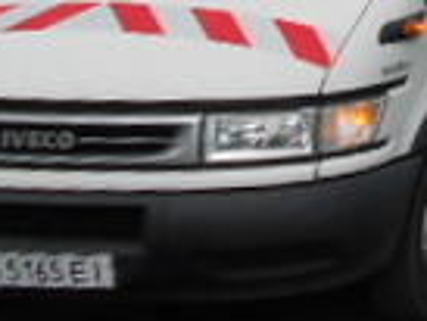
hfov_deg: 15.2
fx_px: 1296
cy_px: -199
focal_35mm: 105
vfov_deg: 13.1
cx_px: 846
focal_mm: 4.6
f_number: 3.2
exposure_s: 1/1000
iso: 80
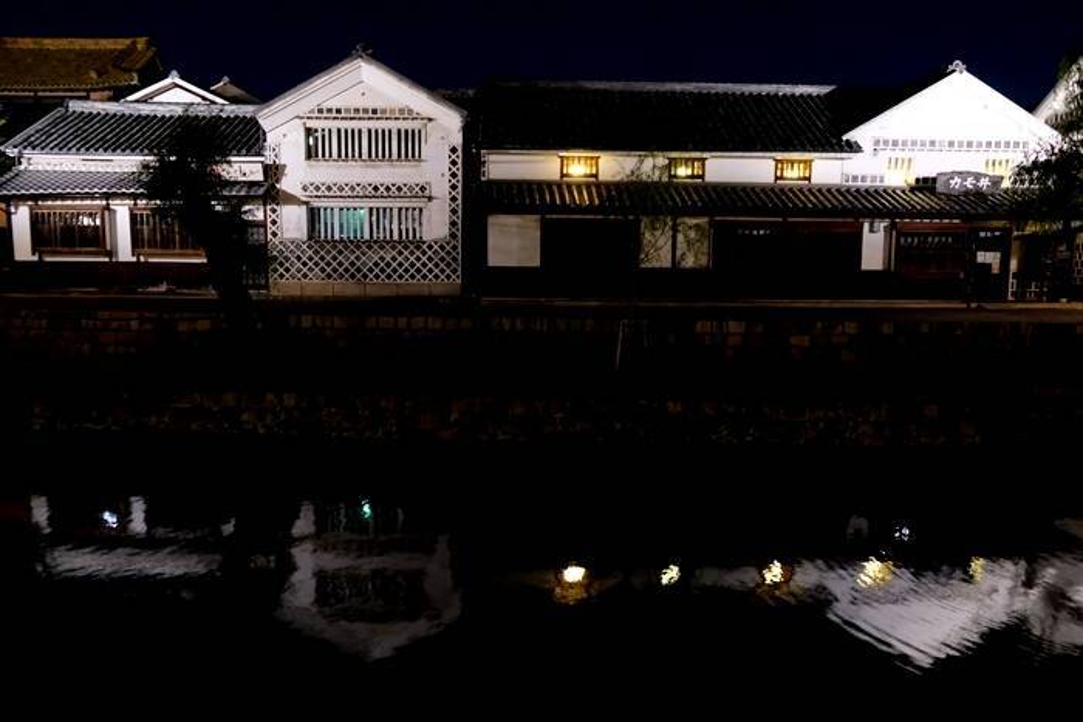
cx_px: 542
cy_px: 361
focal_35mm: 27
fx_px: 812
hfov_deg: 67.4
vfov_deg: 47.9
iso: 3200
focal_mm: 18
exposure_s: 1/8
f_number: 2.8
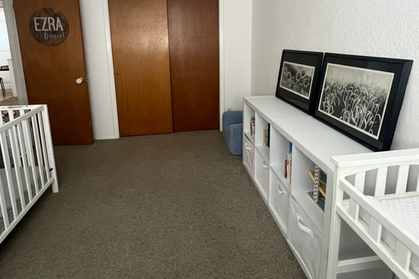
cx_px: 204
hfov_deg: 86.9
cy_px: 82
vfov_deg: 62.0
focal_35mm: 19
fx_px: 221
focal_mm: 1.57
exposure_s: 1/60
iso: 400
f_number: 1.8
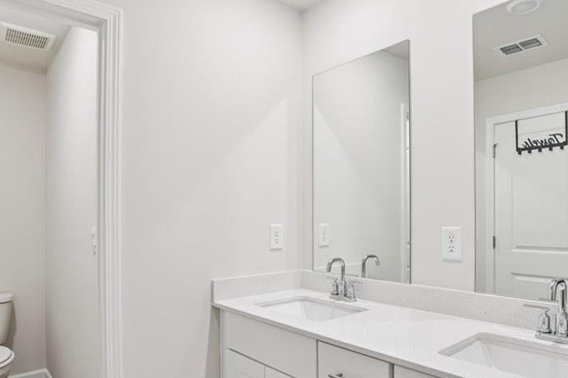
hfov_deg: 73.7
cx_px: 300
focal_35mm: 24
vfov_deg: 52.8
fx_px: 378
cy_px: 217
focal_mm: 16
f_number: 8
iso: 400
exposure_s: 1/10
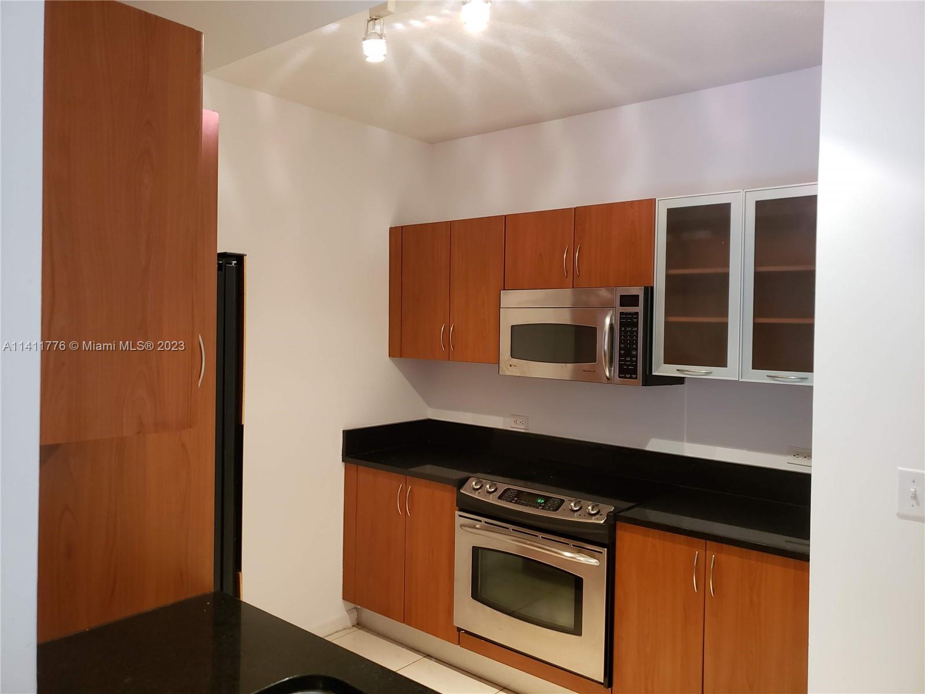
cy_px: 347
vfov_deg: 53.1
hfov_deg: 67.3
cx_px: 462
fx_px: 695
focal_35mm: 26
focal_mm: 4.3
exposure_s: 1/20
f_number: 1.5
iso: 250
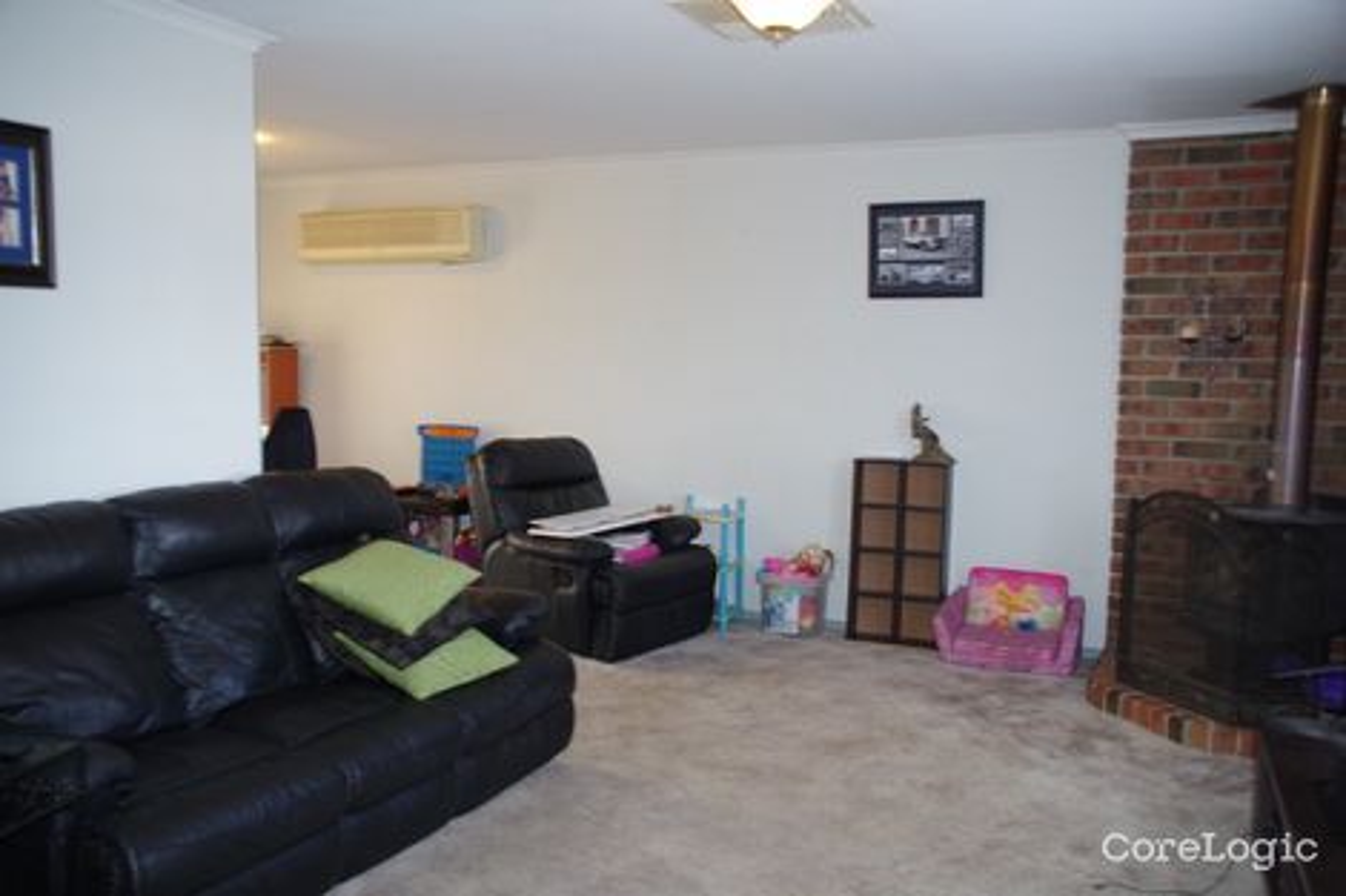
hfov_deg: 60.3
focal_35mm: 31
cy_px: 448
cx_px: 673
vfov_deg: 42.3
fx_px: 1159
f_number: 4
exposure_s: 1/20
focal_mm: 21
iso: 800
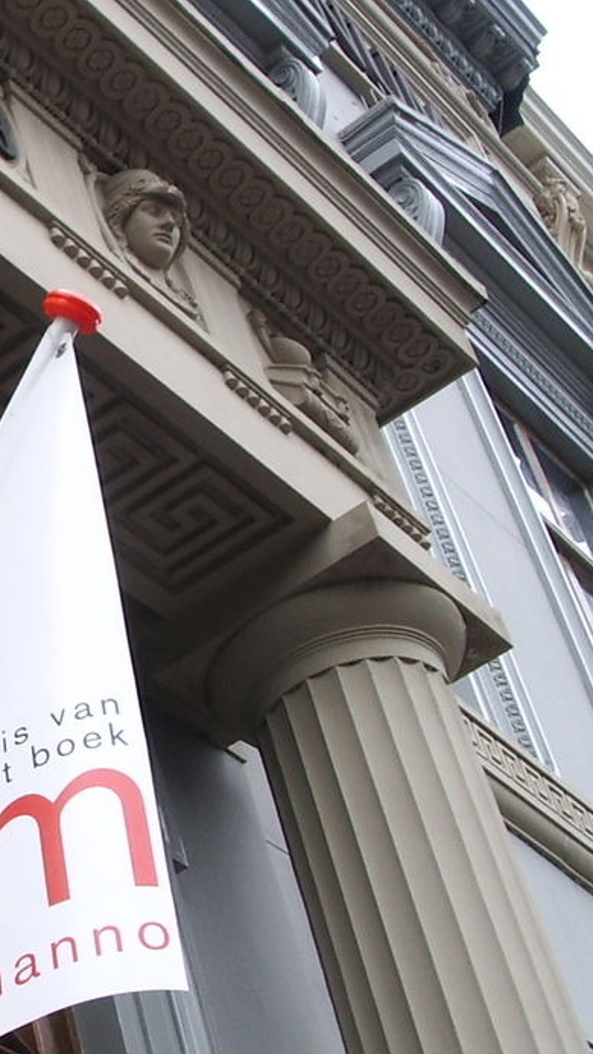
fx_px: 2459
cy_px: 449
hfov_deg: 12.7
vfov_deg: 24.2
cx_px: -436
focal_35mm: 88
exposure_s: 1/200
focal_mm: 5.8
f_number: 4.3
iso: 50
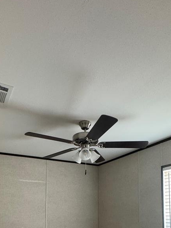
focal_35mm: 29
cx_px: 75
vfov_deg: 54.7
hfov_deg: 48.1
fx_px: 191
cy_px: 200
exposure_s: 1/60
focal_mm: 2.22
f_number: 2.2
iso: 640
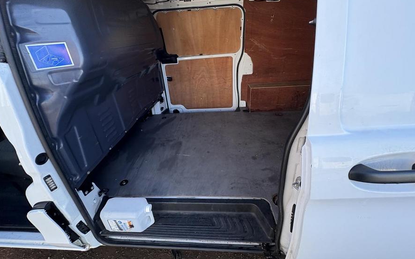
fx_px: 170
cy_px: 107
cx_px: 206
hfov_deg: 101.5
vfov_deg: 74.2
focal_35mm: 15
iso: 80
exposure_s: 1/138
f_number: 2.2
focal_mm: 2.22
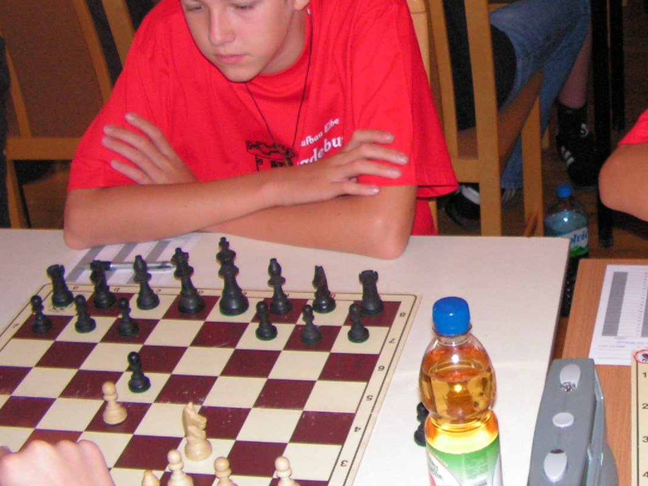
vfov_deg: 21.4
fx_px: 1273
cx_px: 568
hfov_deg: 27.6
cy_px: 128
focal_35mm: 68
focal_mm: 6
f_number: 3.2
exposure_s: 1/40
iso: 200
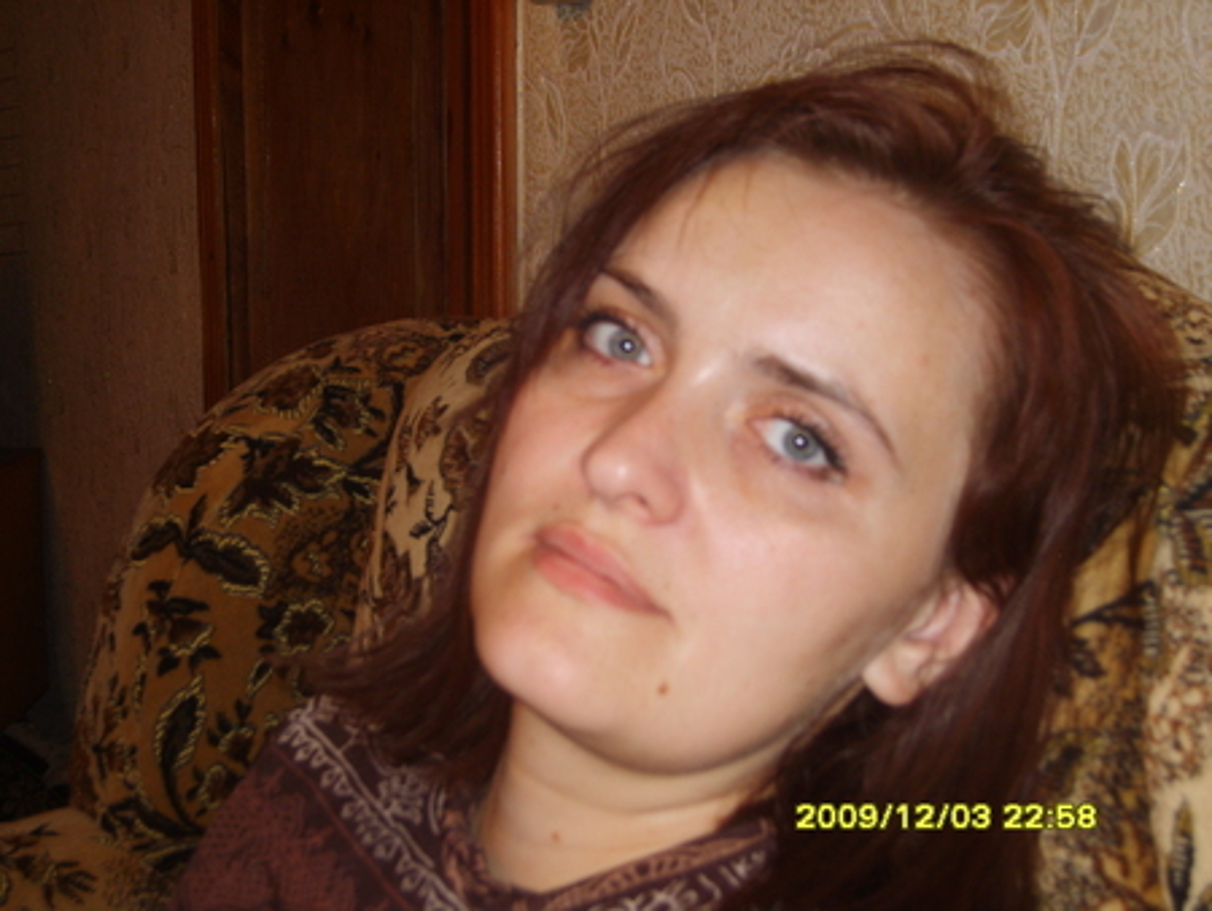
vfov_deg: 23.7
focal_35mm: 62
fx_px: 2172
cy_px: 456
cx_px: 606
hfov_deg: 31.2
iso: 100
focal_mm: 13
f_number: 3.8
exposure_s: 1/45
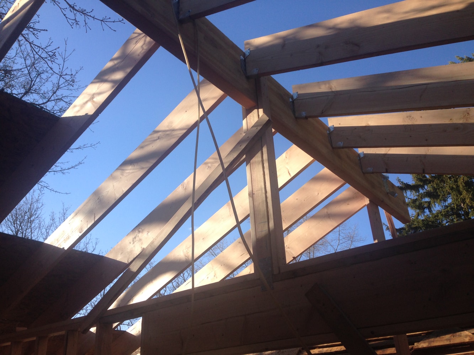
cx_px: 237
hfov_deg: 55.3
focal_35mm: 33
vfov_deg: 43.0
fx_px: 452
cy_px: 178
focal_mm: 4.12
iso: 50
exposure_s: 1/786
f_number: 2.4
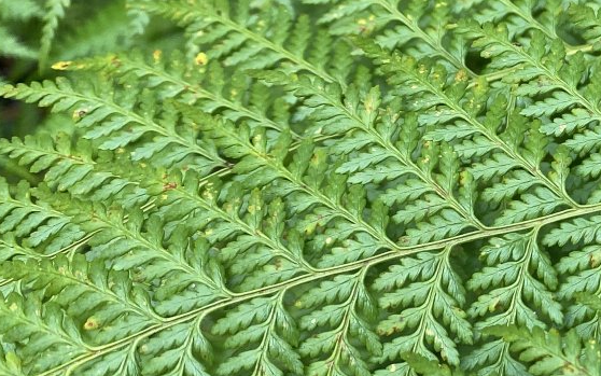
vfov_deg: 16.5
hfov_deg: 22.6
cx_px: 835
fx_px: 1294
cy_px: 128
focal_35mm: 79
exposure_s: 1/121
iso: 80
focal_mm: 4.25
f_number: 1.8
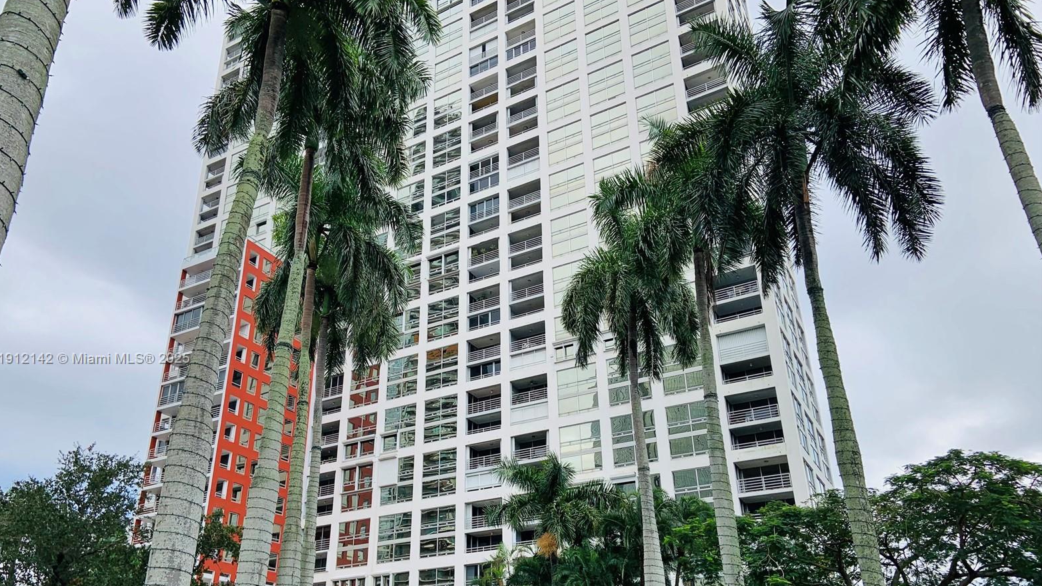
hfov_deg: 66.1
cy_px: 359
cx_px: 510
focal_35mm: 29
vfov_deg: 40.0
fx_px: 801
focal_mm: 4.25
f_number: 1.8
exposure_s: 1/1689
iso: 25
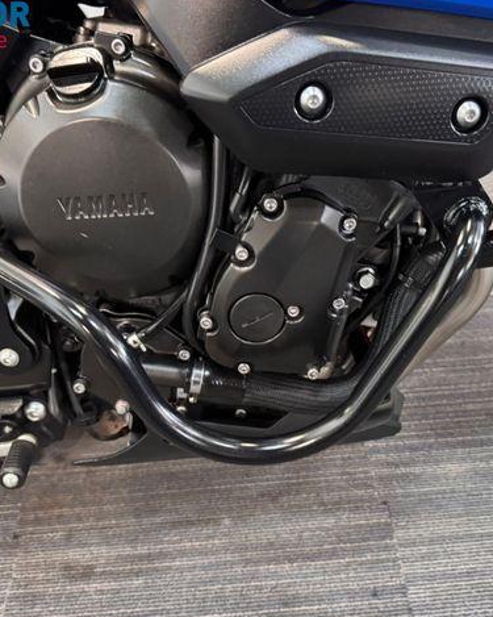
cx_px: 284
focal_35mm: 32
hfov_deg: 45.6
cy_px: 312
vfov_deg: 55.7
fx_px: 584
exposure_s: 1/25
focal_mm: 6.76
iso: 800
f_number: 1.78
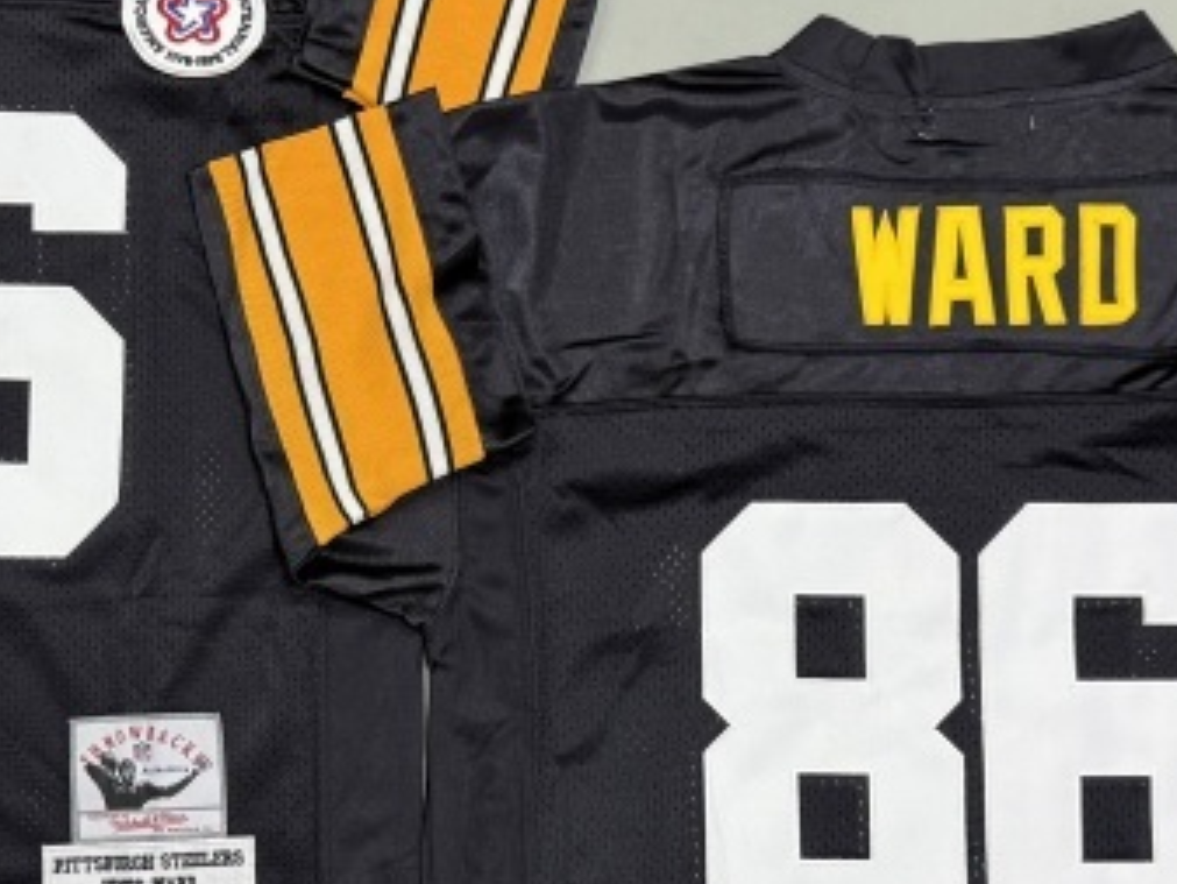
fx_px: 1939
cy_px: 580
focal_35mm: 57
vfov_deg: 25.6
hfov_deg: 33.5
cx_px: 391
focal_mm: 6.76
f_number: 1.78
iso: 160
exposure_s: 1/50
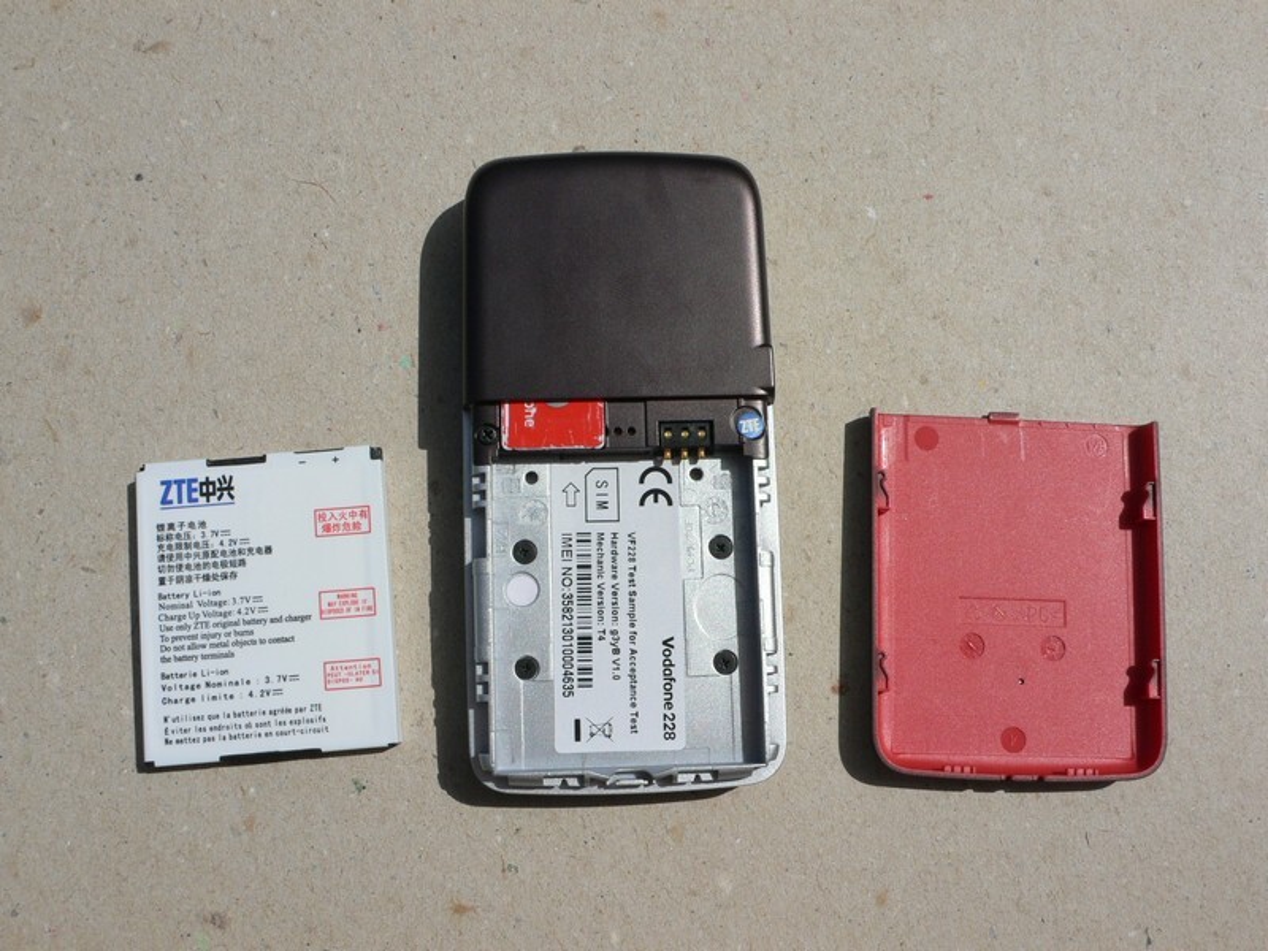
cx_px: 634
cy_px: 476
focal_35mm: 34
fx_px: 1245
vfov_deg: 41.8
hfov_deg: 54.0
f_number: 6.3
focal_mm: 6.3
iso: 80
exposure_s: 1/800
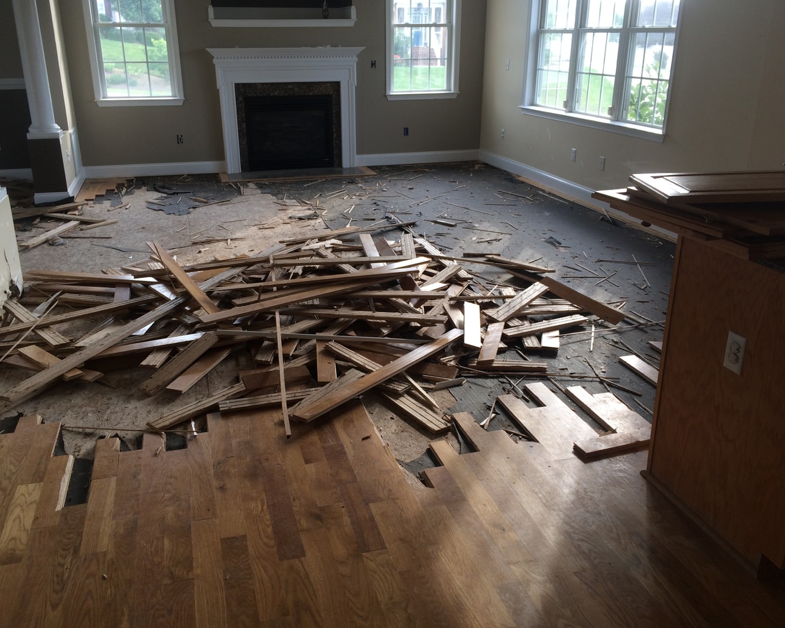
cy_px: 306
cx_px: 381
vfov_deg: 47.1
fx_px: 720
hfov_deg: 57.2
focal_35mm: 31
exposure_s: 1/40
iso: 32
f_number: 2.2
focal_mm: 4.15
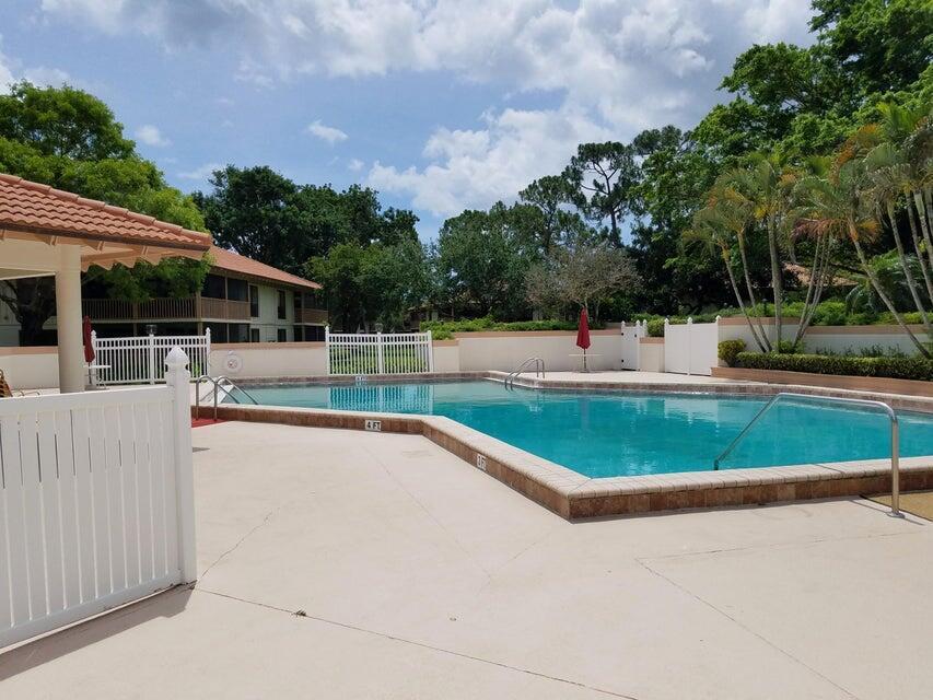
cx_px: 466
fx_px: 701
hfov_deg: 67.3
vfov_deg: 53.1
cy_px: 350
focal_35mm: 26
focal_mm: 4.2
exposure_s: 1/6512
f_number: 1.7
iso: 50
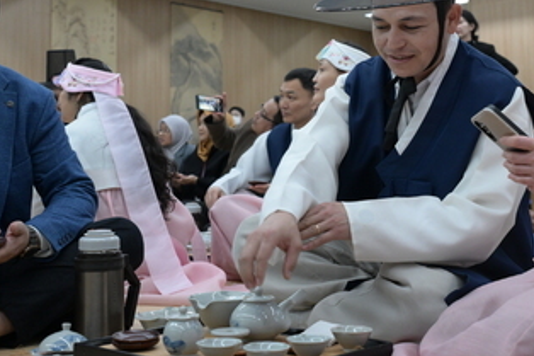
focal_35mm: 60
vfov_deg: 22.5
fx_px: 889
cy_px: 121
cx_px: 328
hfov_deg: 33.3
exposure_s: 1/160
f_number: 4
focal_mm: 30
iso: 1600
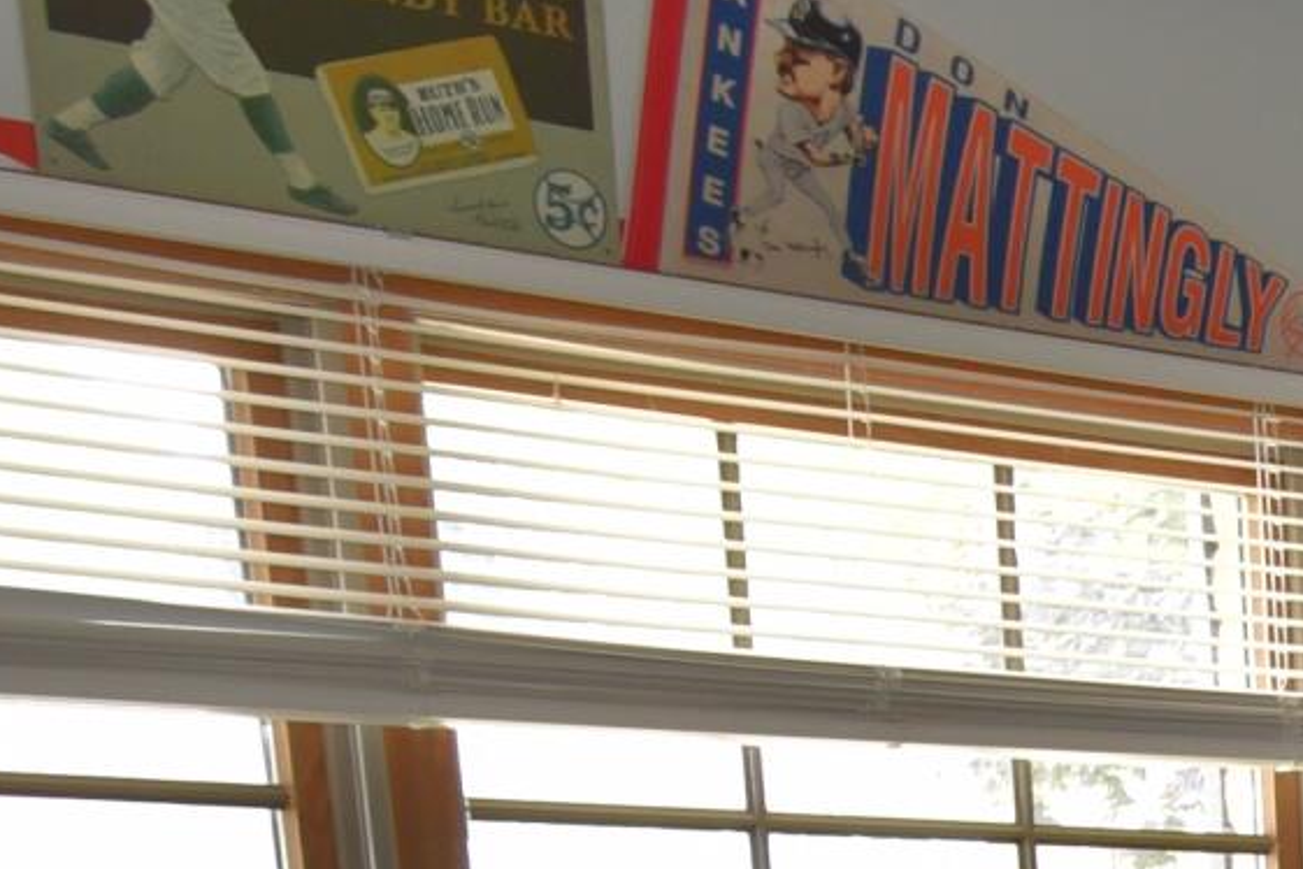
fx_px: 3873
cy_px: 2084
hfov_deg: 14.4
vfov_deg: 10.9
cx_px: 2901
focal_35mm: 107
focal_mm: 20
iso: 800
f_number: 5
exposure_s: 1/100
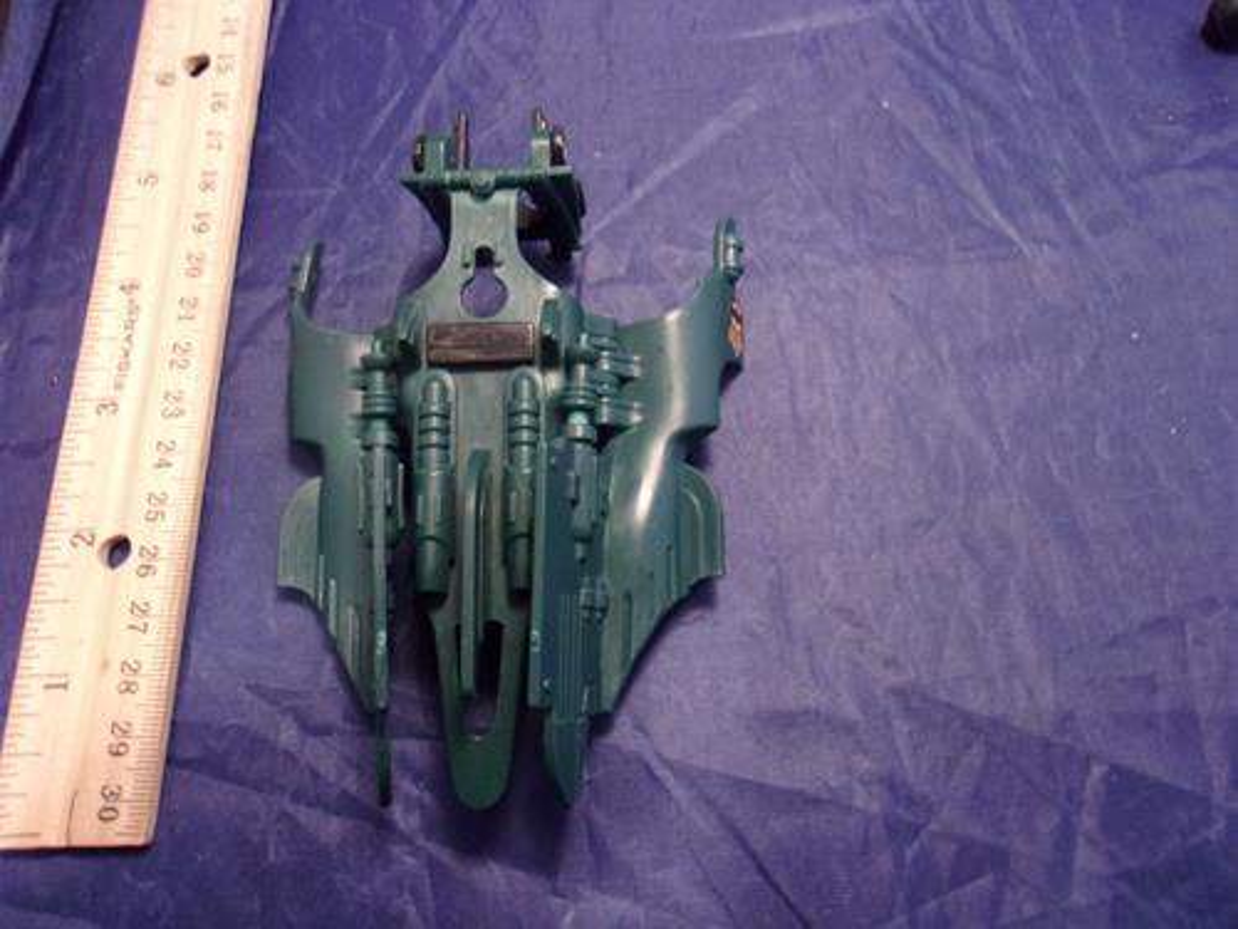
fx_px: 966
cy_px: 464
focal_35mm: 27
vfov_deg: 51.4
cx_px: 619
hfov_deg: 65.3
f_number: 3
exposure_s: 1/20
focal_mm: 4.9
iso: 400
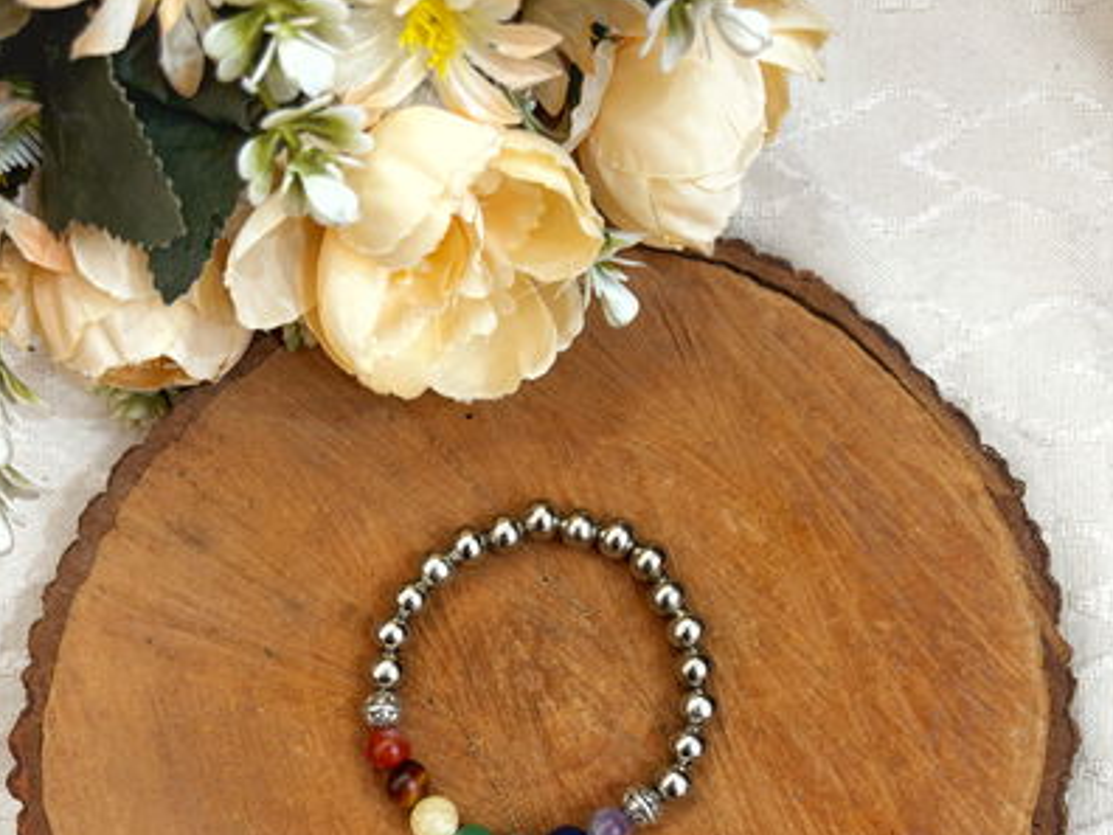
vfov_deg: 39.6
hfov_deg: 52.6
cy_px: 628
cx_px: 556
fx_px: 1125
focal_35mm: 35
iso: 125
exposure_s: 1/100
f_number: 1.6
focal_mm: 5.96
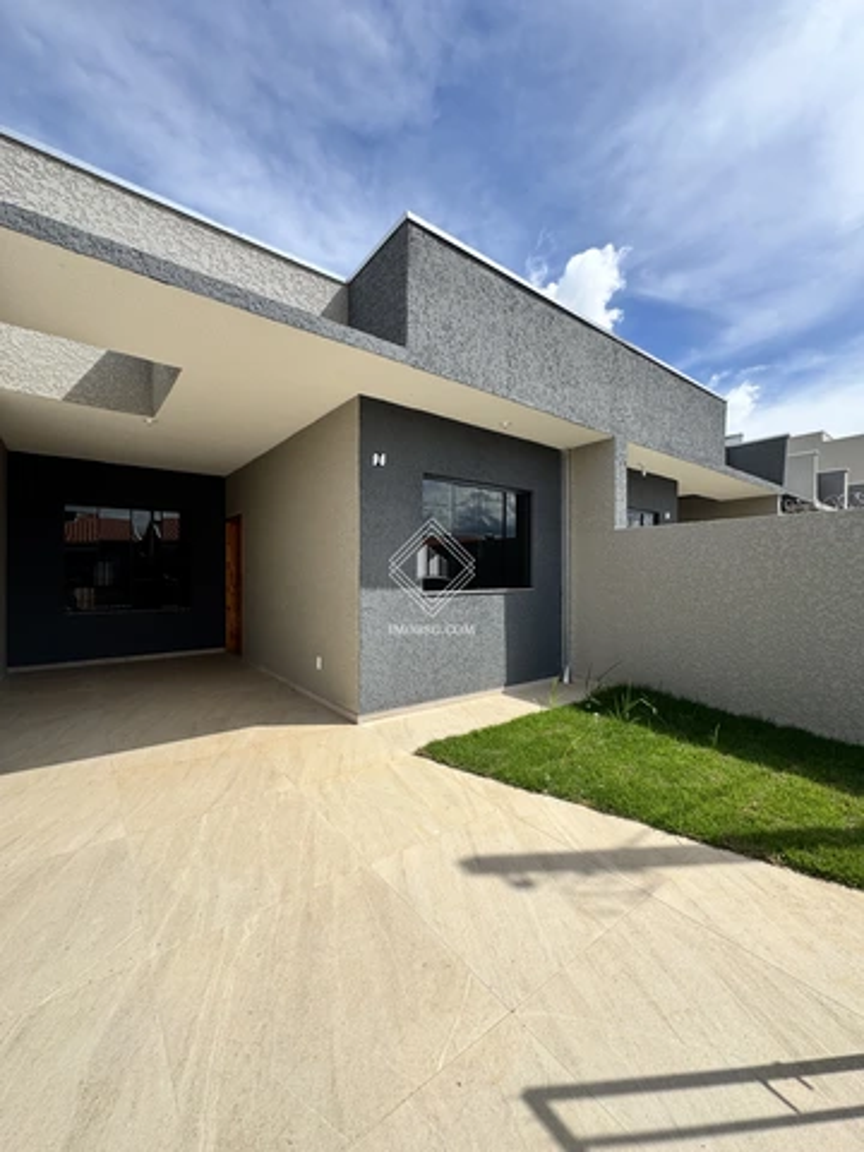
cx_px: 432
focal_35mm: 14
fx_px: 466
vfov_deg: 102.1
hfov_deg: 85.7
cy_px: 576
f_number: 2.2
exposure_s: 1/1637
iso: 40
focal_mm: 2.22
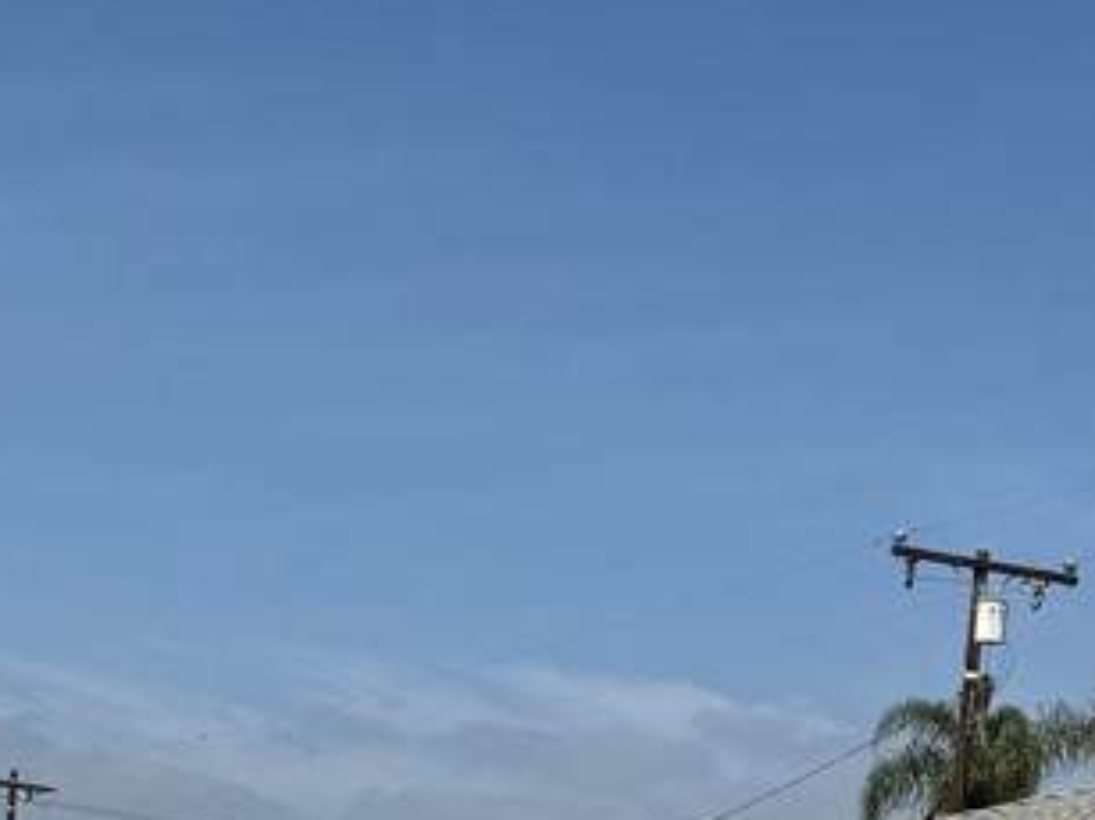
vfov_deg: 17.1
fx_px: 2530
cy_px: 1119
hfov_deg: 24.3
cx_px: 749
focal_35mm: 80
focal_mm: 6.76
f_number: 1.78
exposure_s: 1/9091
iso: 80
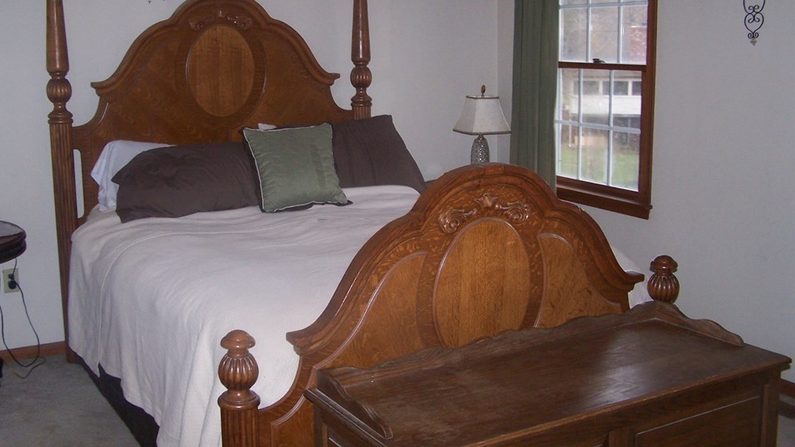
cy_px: 188
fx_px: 907
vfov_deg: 27.7
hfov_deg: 47.3
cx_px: 383
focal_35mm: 43
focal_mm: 6.3
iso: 140
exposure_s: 1/60
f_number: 2.8
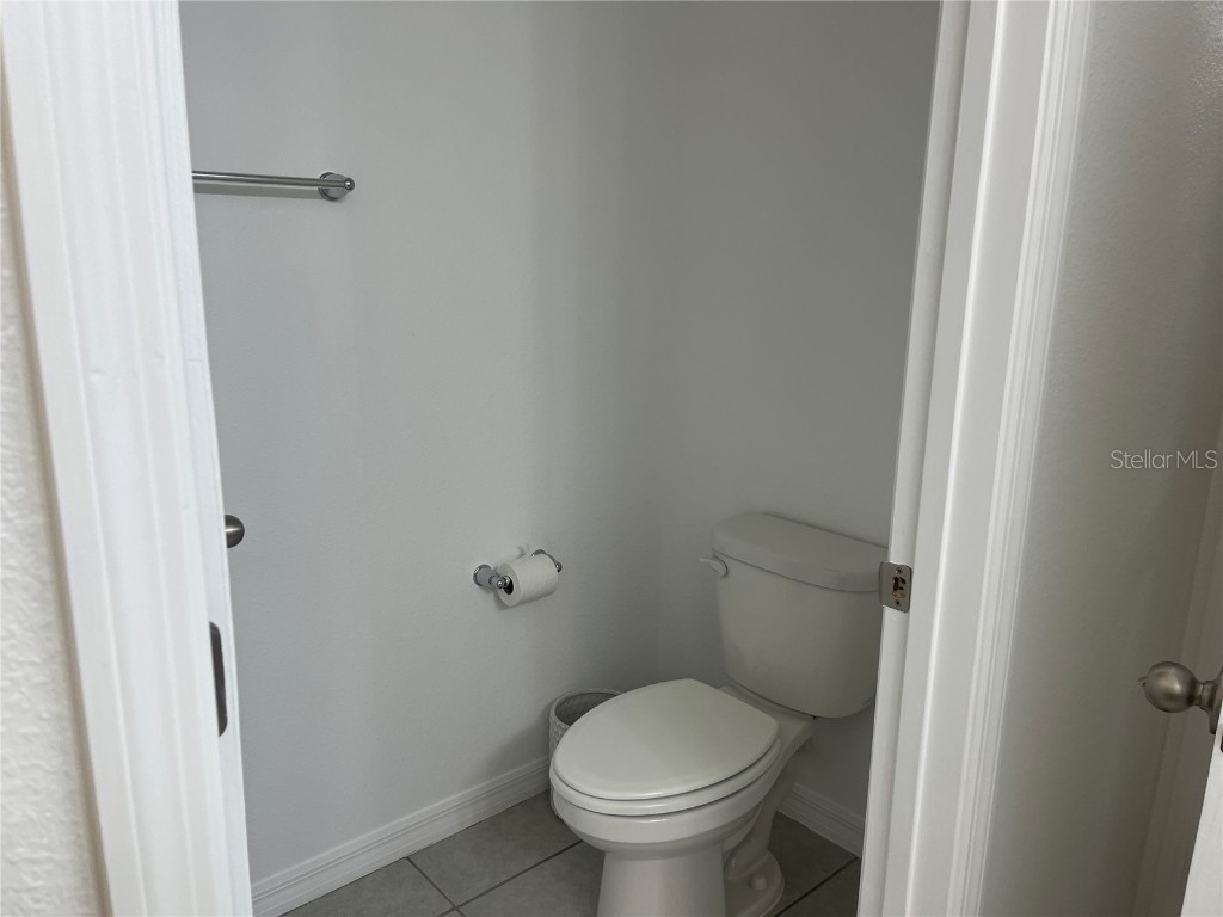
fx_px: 883
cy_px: 458
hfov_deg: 69.4
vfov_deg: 54.9
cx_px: 612
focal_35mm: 25
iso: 80
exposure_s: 1/120
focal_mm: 5.1
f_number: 1.6
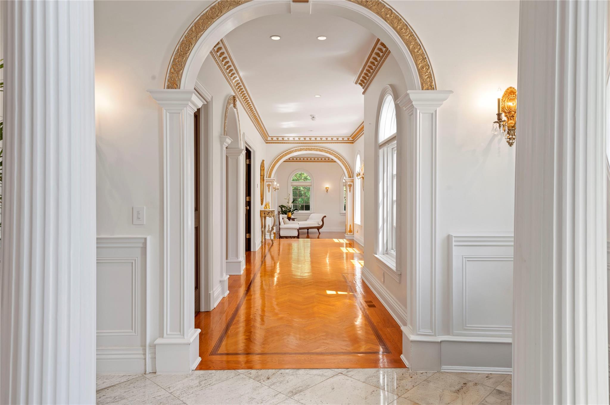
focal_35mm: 24
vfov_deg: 53.1
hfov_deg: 73.8
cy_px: 202
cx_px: 305
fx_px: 406
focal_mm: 24
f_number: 8
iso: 500
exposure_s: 1/25
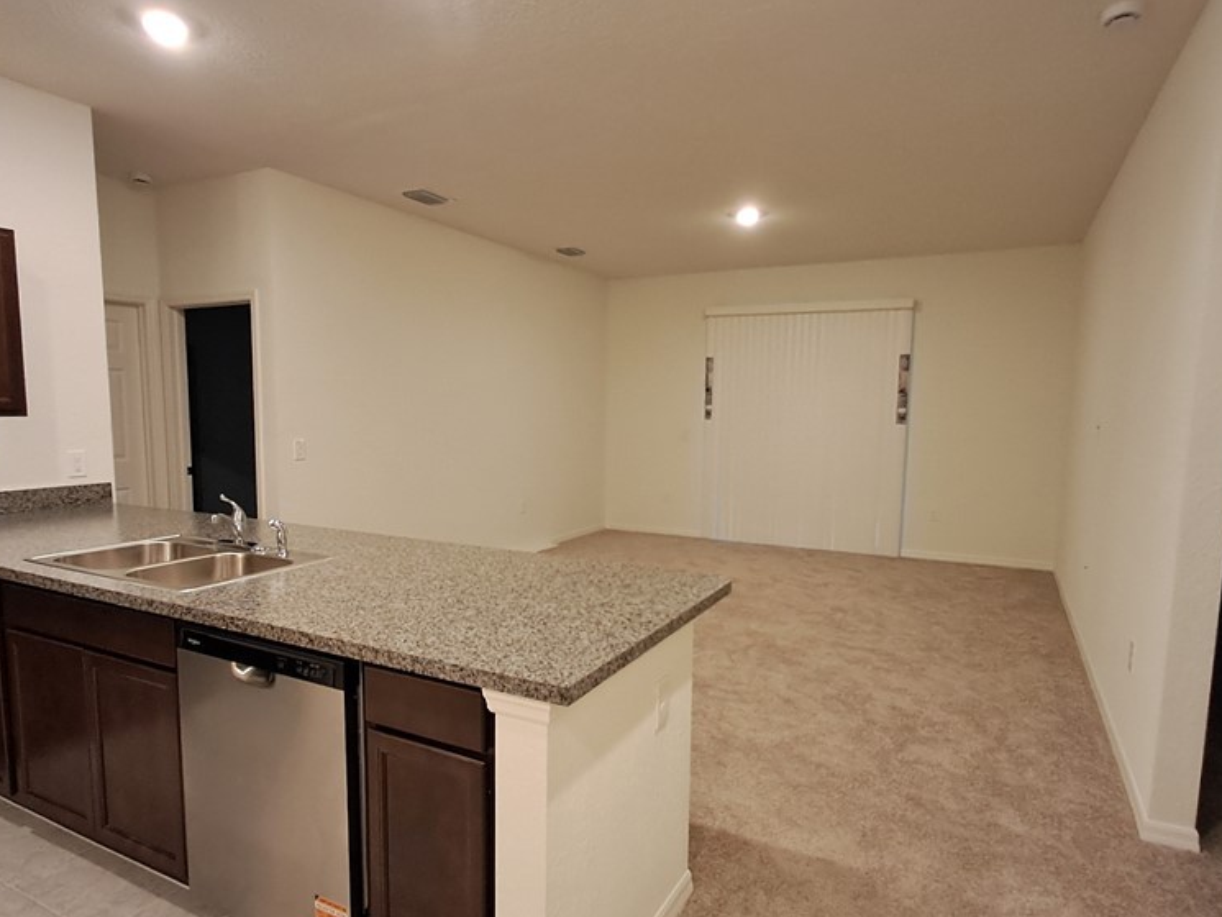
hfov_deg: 76.3
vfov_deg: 61.0
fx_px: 777
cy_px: 497
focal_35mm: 22
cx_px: 586
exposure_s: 1/24
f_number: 2.2
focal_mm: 1.64
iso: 200
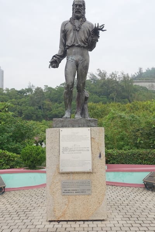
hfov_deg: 36.9
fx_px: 232
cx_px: 78
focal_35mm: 36
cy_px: 116
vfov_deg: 53.1
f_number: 5.6
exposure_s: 1/320
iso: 125
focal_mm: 13.16
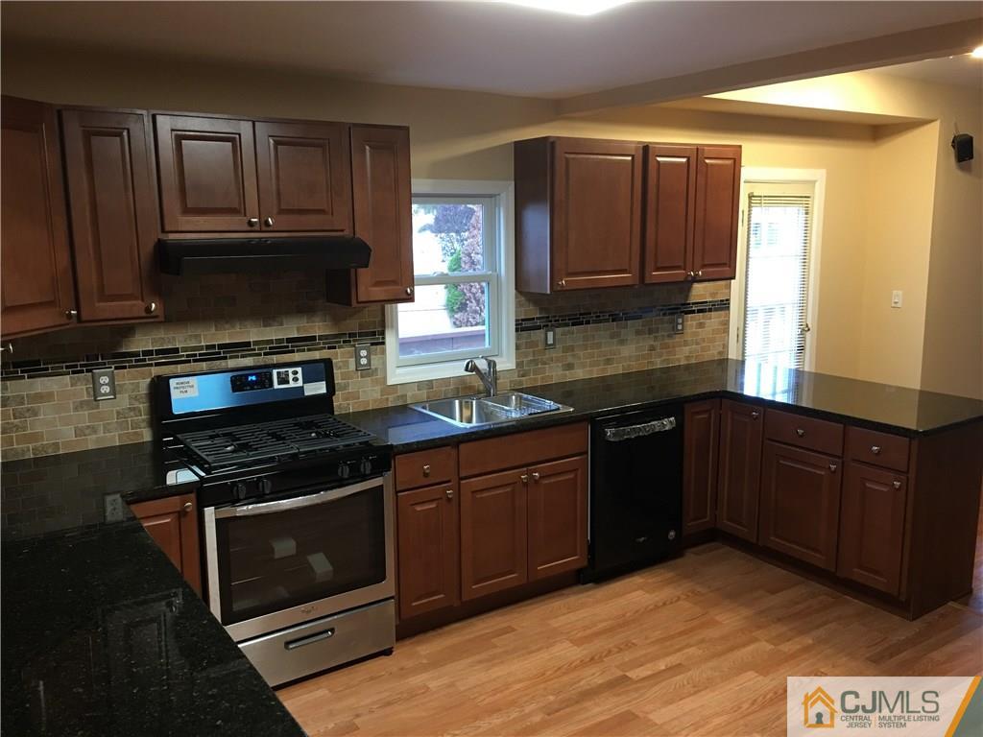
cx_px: 492
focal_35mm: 29
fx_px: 824
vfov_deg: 48.2
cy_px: 368
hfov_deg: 61.7
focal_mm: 4.15
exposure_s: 1/15
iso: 64
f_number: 2.2
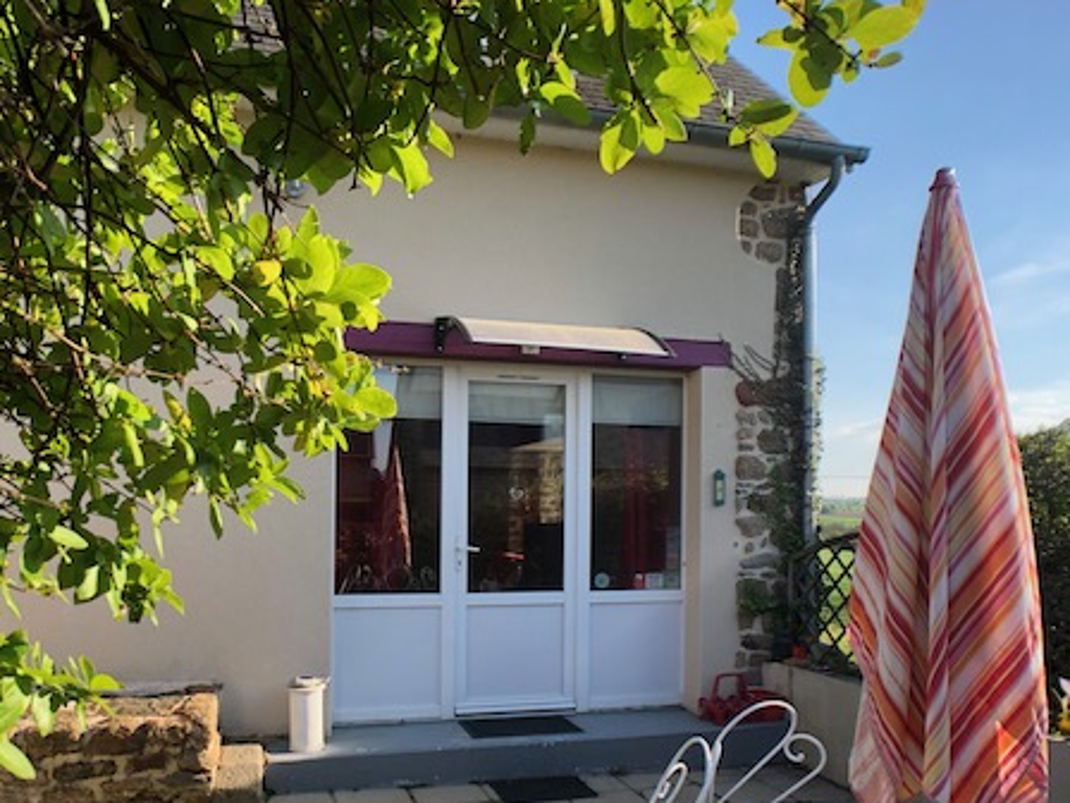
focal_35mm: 40
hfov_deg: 46.6
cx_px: 449
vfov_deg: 35.5
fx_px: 1236
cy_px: 550
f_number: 1.8
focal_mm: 3.99
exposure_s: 1/516
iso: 20
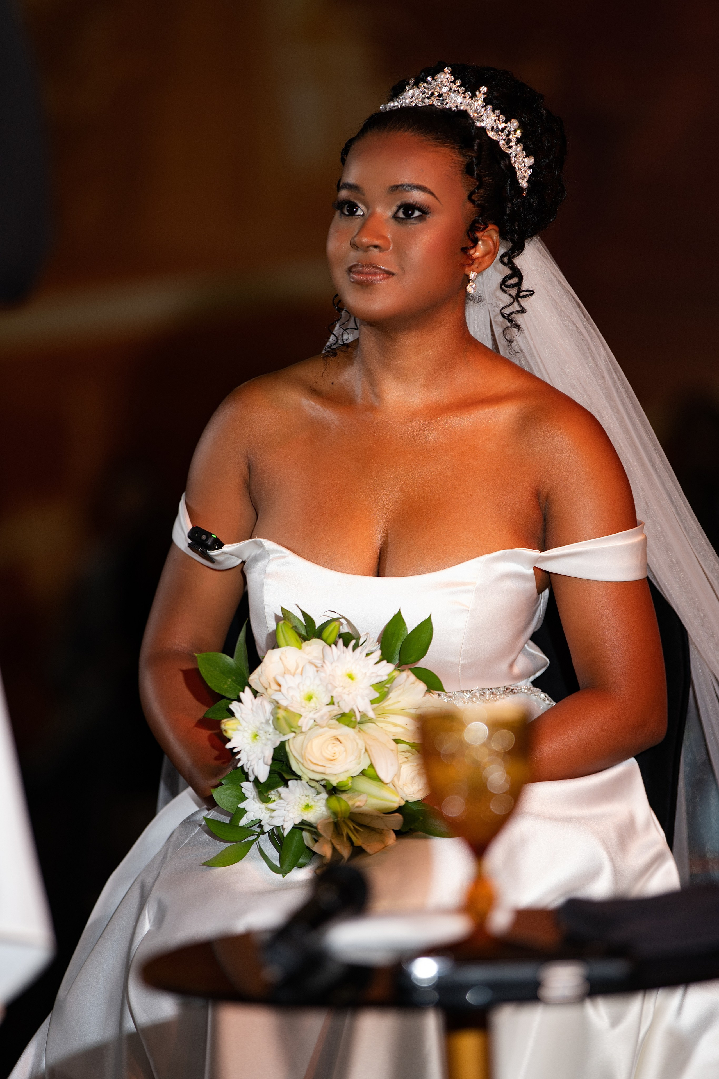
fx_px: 5991
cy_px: 540
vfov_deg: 10.3
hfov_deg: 6.9
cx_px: 360
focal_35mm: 200
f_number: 2.8
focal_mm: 200
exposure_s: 1/160
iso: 400
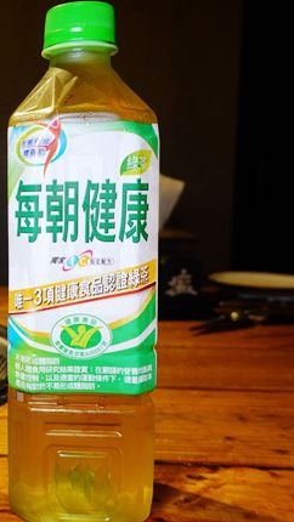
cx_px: 4
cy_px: 262
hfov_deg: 29.3
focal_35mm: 38
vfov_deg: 52.8
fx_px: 526
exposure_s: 1/30
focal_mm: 9
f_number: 2.8
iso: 125
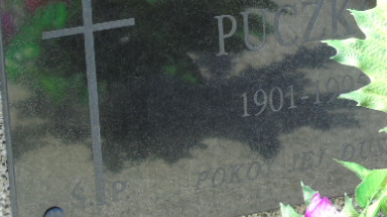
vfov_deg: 6.3
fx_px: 1980
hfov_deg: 11.2
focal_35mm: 193
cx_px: 258
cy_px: 47
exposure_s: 1/125
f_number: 4.4
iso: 80
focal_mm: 19
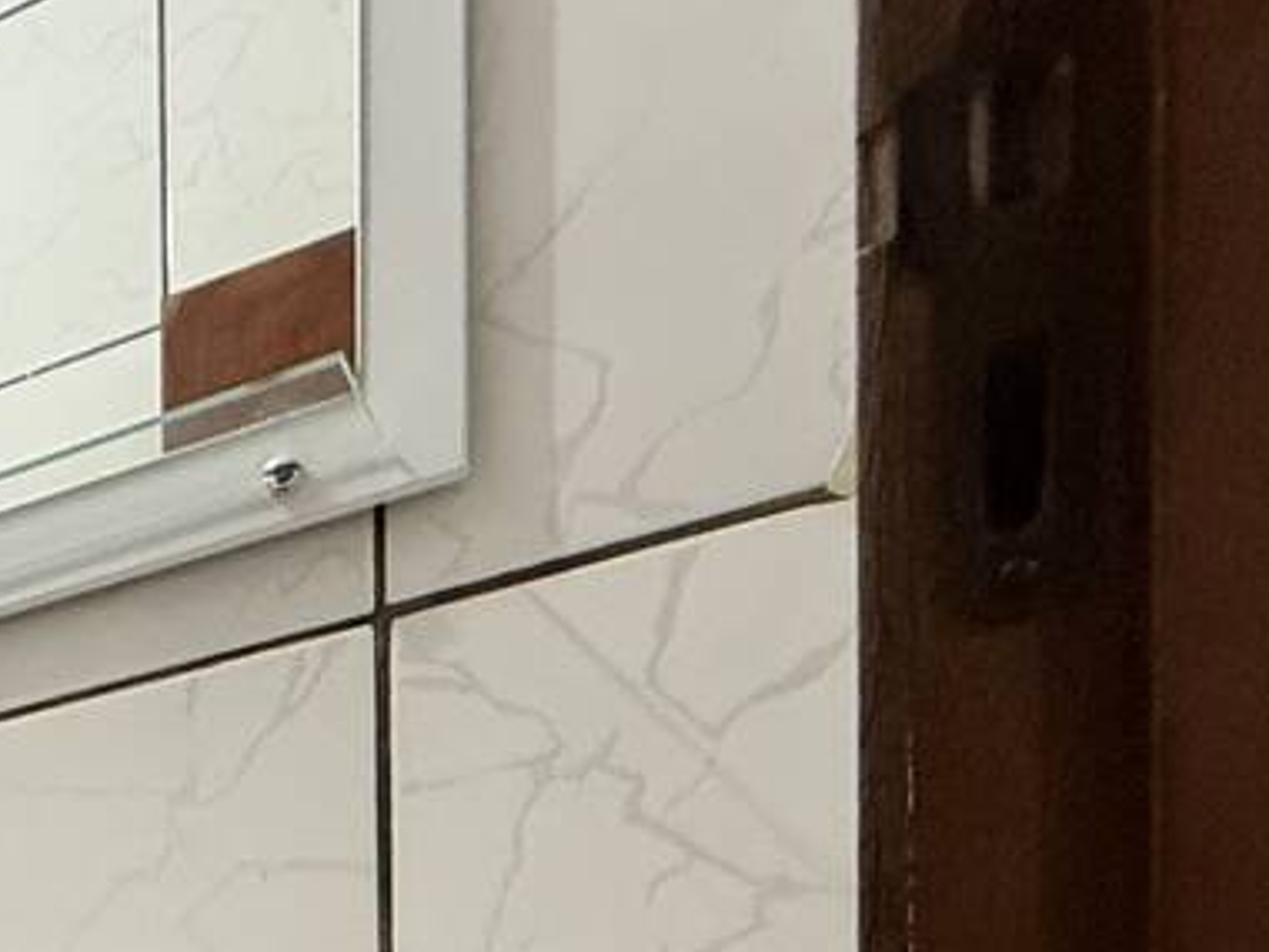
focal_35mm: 53
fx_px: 1943
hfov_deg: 25.9
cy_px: 1537
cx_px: -668
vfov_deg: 21.6
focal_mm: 2.22
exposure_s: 1/60
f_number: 2.2
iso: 500
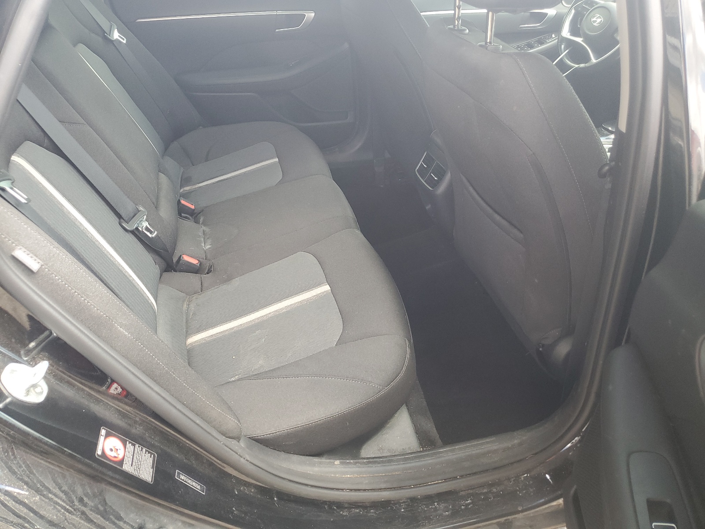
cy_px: 264
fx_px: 530
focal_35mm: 26
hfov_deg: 67.3
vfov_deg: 53.1
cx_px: 352
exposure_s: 1/120
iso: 89
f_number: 1.5
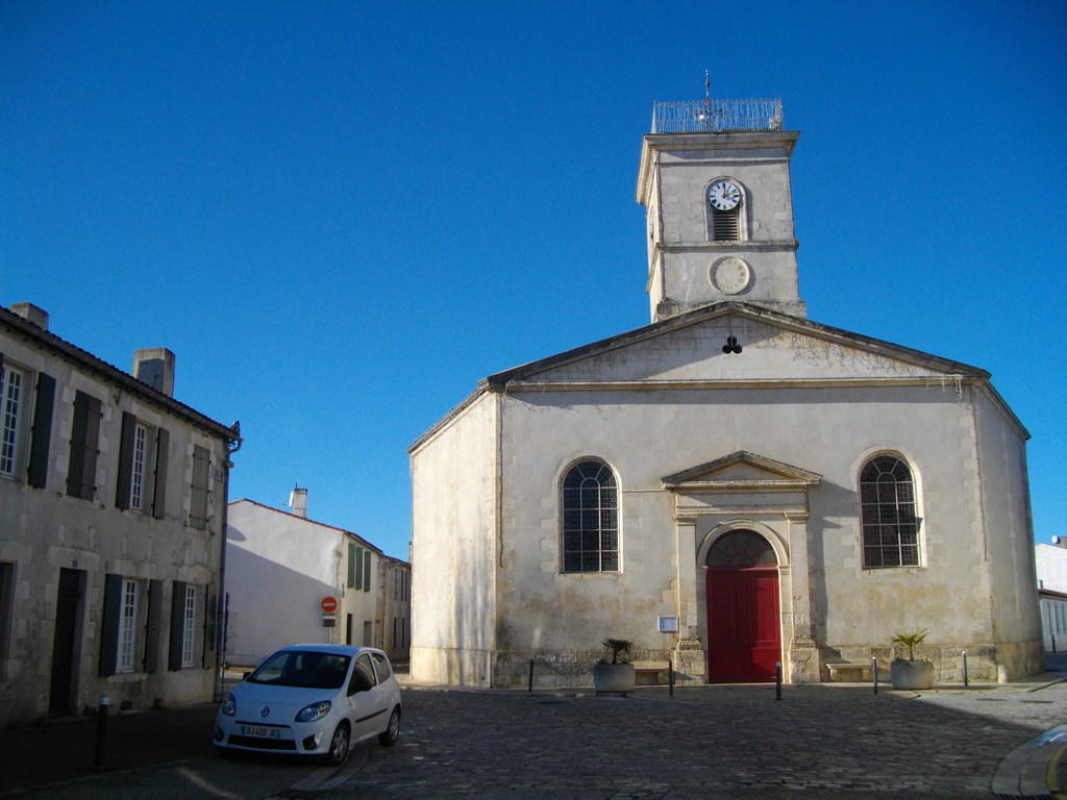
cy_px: 400
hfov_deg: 58.4
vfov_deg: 45.4
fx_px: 956
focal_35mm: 31
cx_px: 534
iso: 100
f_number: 8.8
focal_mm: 5.7
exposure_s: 1/250
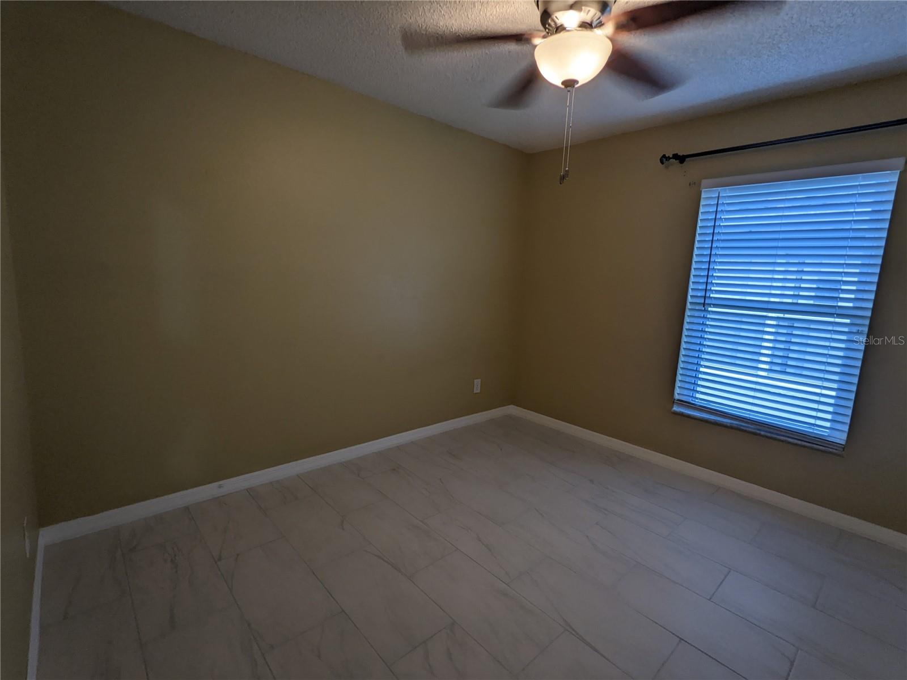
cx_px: 454
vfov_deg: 78.1
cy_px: 340
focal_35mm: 16
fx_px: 419
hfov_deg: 94.5
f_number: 2.2
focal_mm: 2.22
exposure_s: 1/50
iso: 37
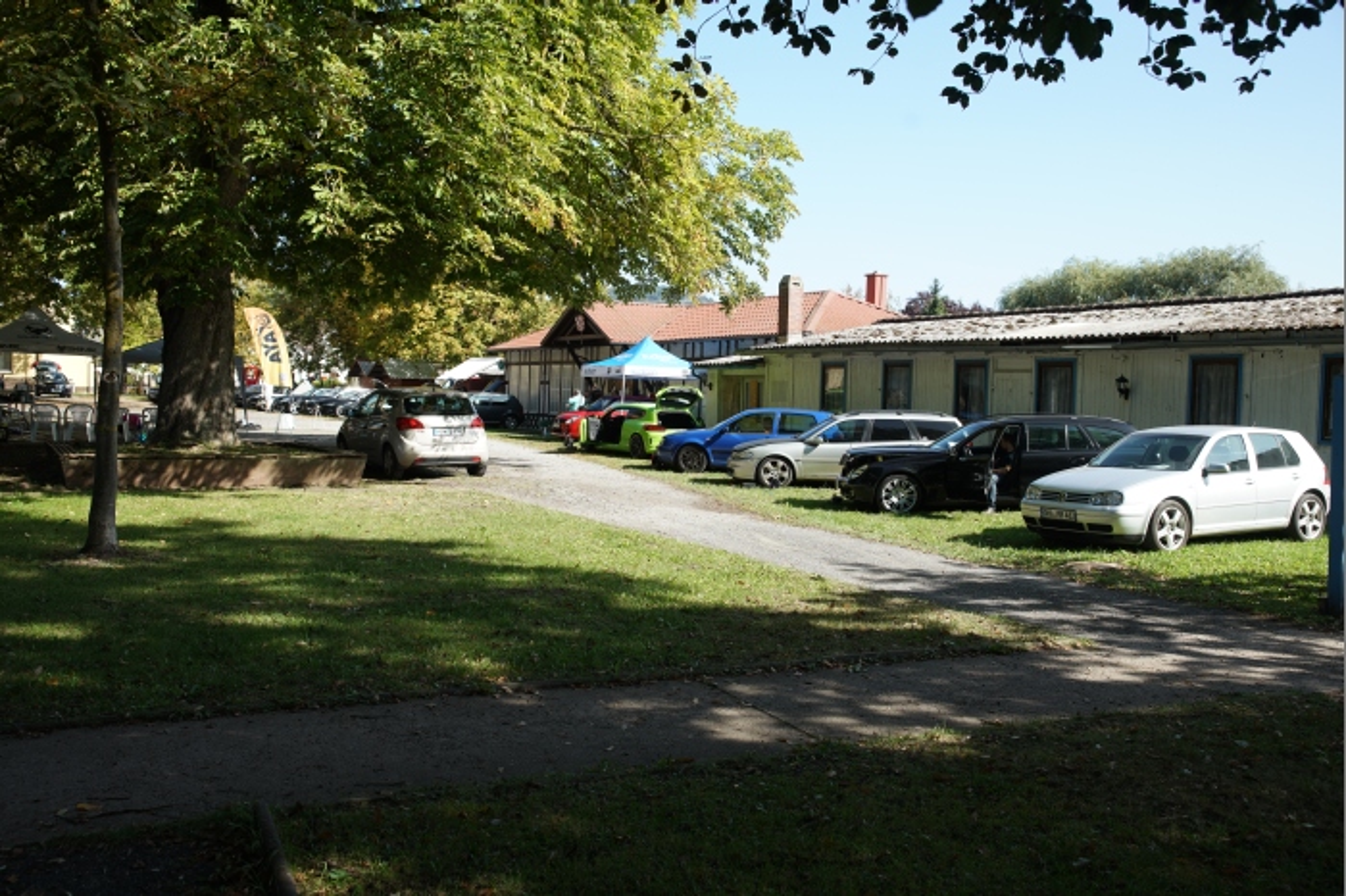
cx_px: 673
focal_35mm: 30
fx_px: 1121
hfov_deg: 62.0
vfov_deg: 43.6
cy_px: 448
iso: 200
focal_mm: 30
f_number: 7.1
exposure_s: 1/250
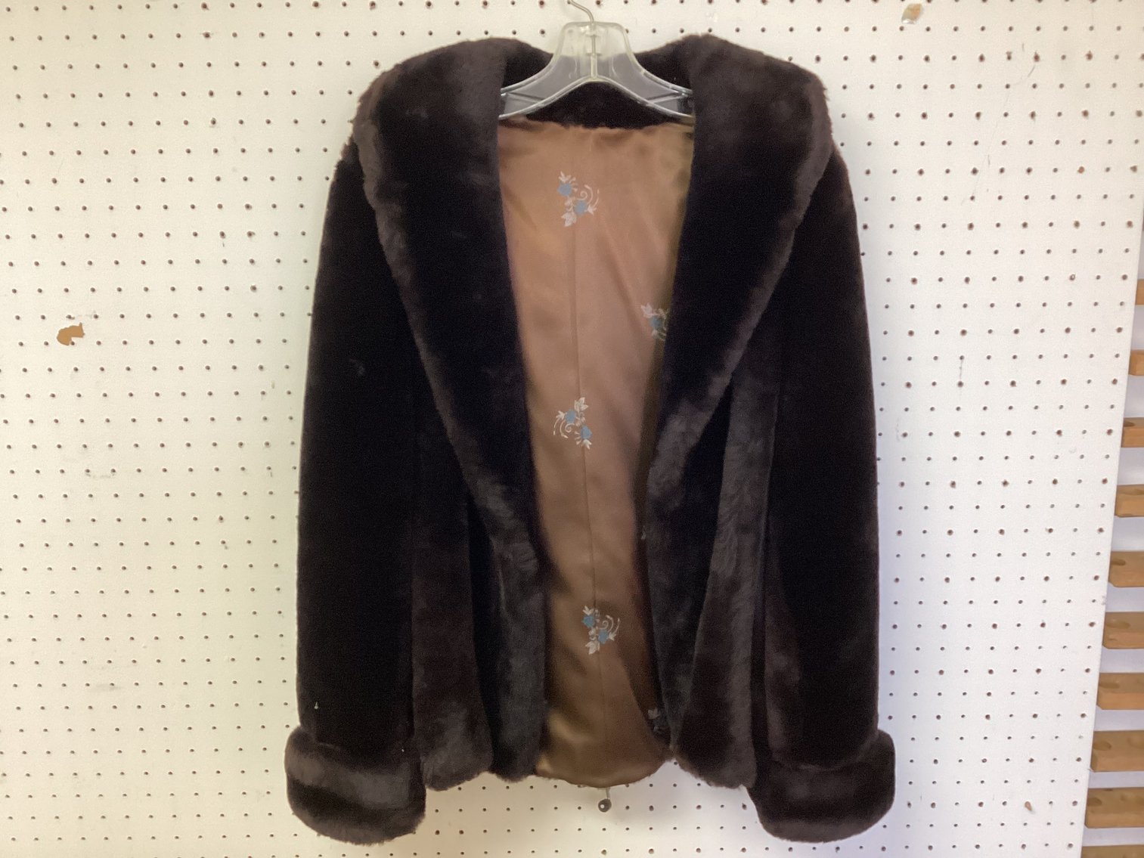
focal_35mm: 31
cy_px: 429
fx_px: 1025
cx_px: 572
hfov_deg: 58.3
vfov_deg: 45.4
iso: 200
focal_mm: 3.3
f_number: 2.4
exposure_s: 1/60
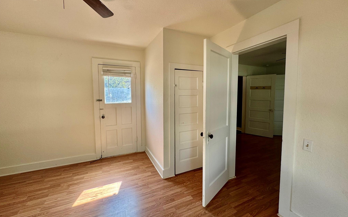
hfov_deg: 101.5
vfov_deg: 74.7
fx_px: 142
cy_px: 103
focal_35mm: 15
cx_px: 174
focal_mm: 2.22
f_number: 2.2
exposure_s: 1/99
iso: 80
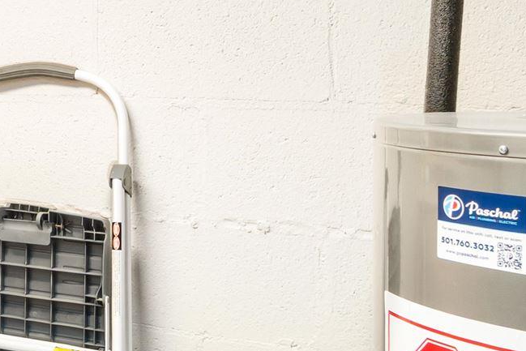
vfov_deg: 19.0
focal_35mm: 71
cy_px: 78
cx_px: -145
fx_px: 1038
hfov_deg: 24.9
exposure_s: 1.3
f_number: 10
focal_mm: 10
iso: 320
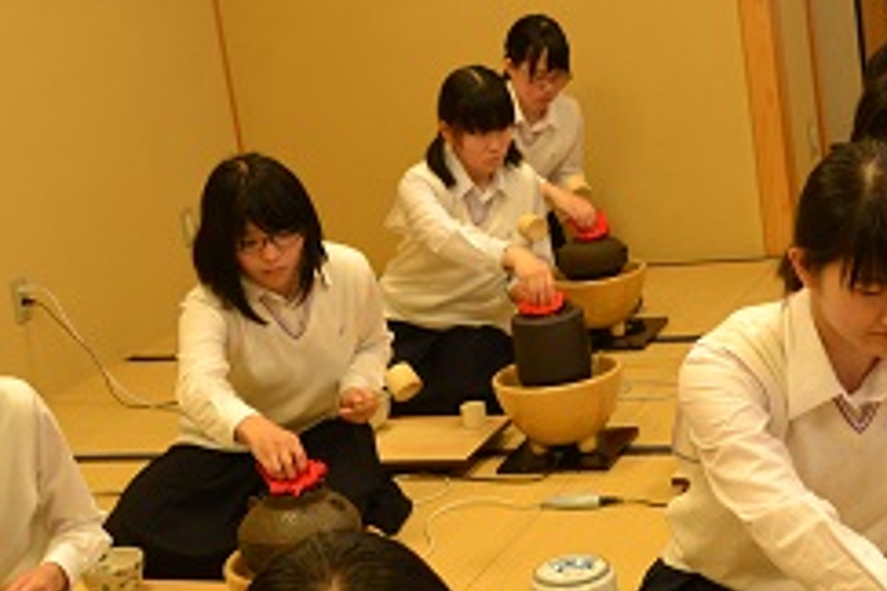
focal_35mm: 74
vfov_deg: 18.4
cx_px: 504
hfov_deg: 27.3
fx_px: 1823
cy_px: 321
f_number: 4.5
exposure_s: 1/80
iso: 400
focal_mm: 20
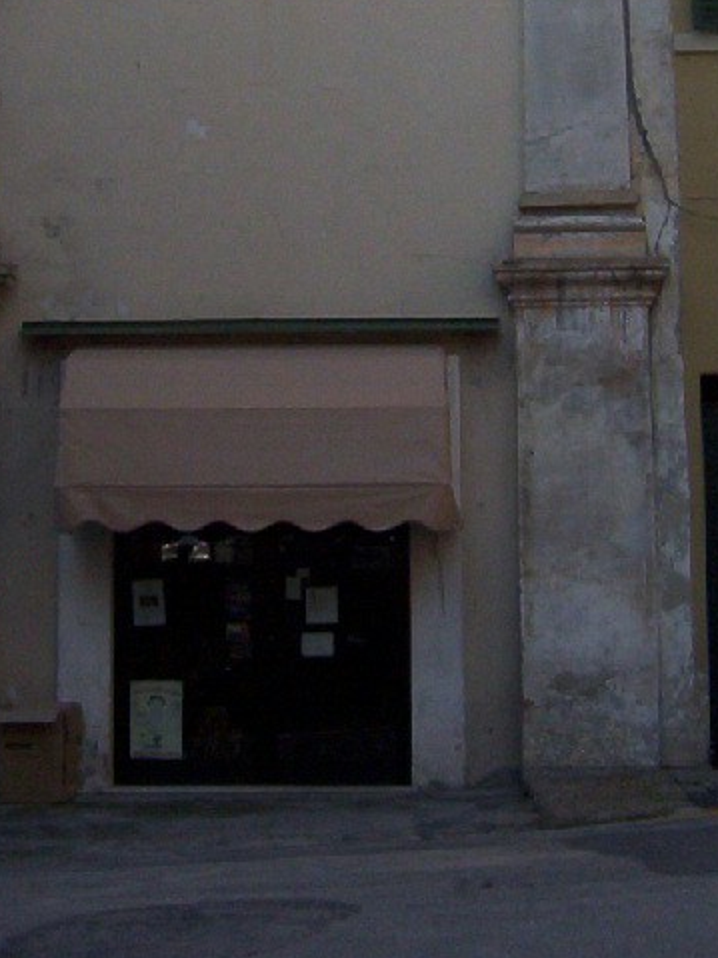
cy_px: 100
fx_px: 2462
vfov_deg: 21.5
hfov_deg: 16.6
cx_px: 288
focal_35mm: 89
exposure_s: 1/523
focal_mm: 5.54
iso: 100
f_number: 5.24
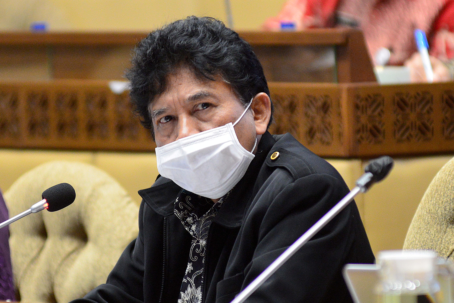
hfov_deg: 10.3
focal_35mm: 200
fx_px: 2523
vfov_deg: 6.9
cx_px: 227
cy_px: 152
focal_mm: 200
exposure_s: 1/125
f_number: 3.2
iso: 2500
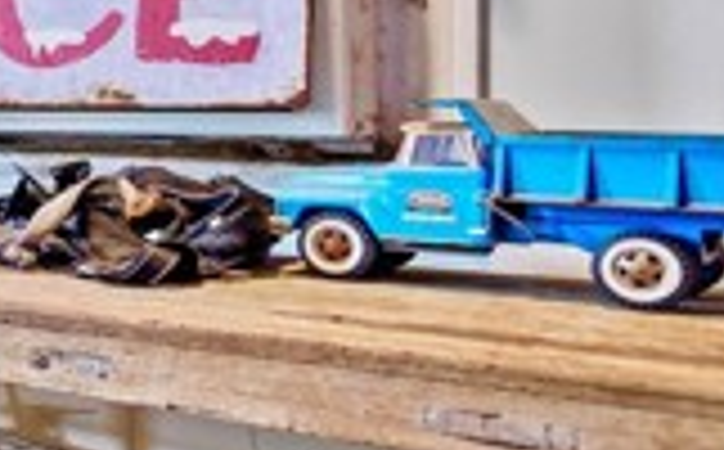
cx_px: -499
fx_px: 1280
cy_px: 88
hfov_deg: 22.4
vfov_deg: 19.7
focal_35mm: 65
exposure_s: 1/30
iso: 8000
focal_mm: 16
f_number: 6.3
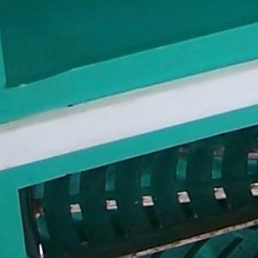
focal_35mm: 256
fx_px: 2159
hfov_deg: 6.8
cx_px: 267
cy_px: -173
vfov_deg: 6.7
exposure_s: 1/60
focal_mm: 6.3
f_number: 2.8
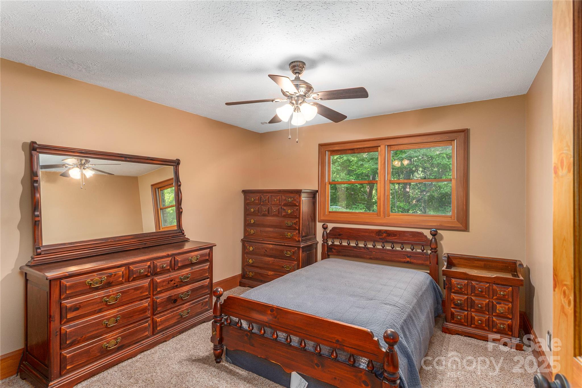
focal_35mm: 17
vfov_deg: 70.5
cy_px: 194
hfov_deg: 93.3
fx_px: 275
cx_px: 291
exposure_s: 1/60
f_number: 7.1
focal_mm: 17
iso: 320
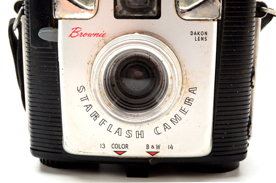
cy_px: 92
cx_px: 138
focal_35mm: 82
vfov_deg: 16.5
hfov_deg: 24.7
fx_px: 631
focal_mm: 55
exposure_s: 1/160
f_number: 18
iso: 100
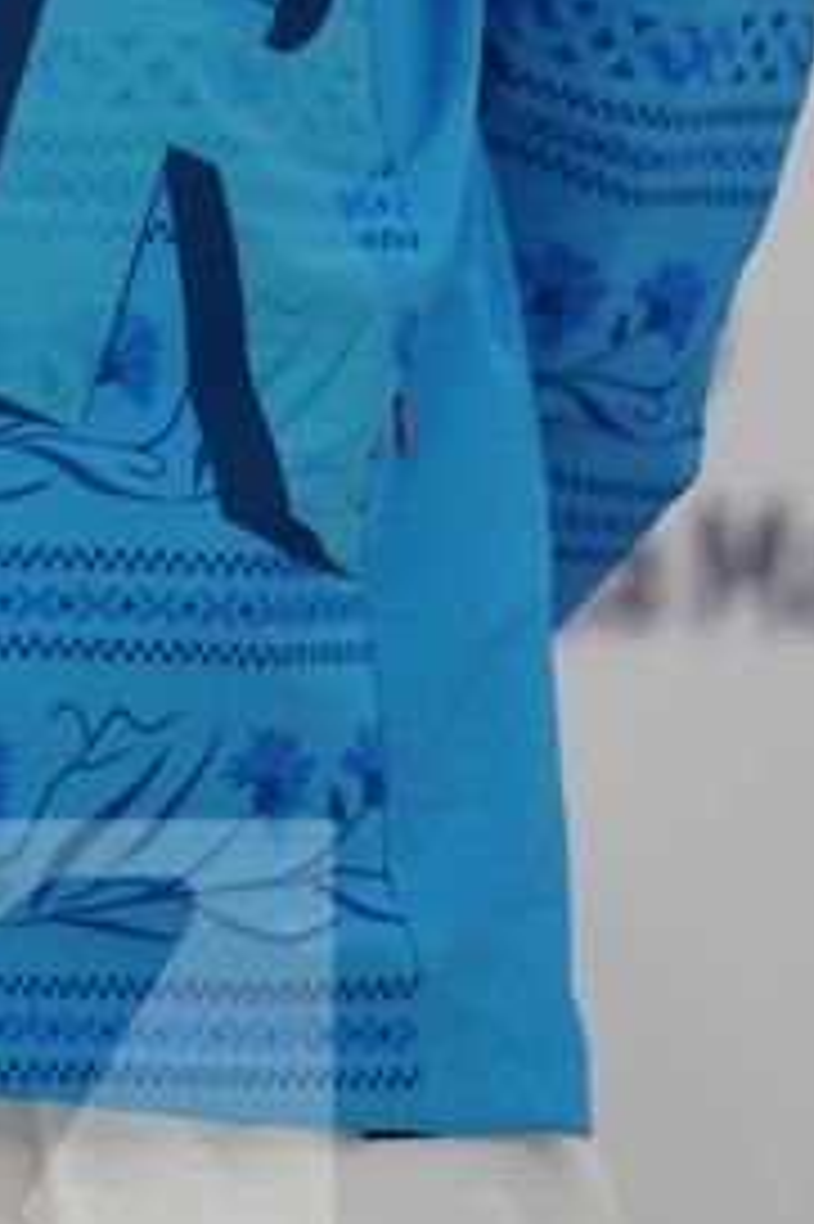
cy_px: -369
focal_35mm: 882
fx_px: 29950
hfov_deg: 1.6
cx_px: -85
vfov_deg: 2.3
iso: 800
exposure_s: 1/250
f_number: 2.8
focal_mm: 200
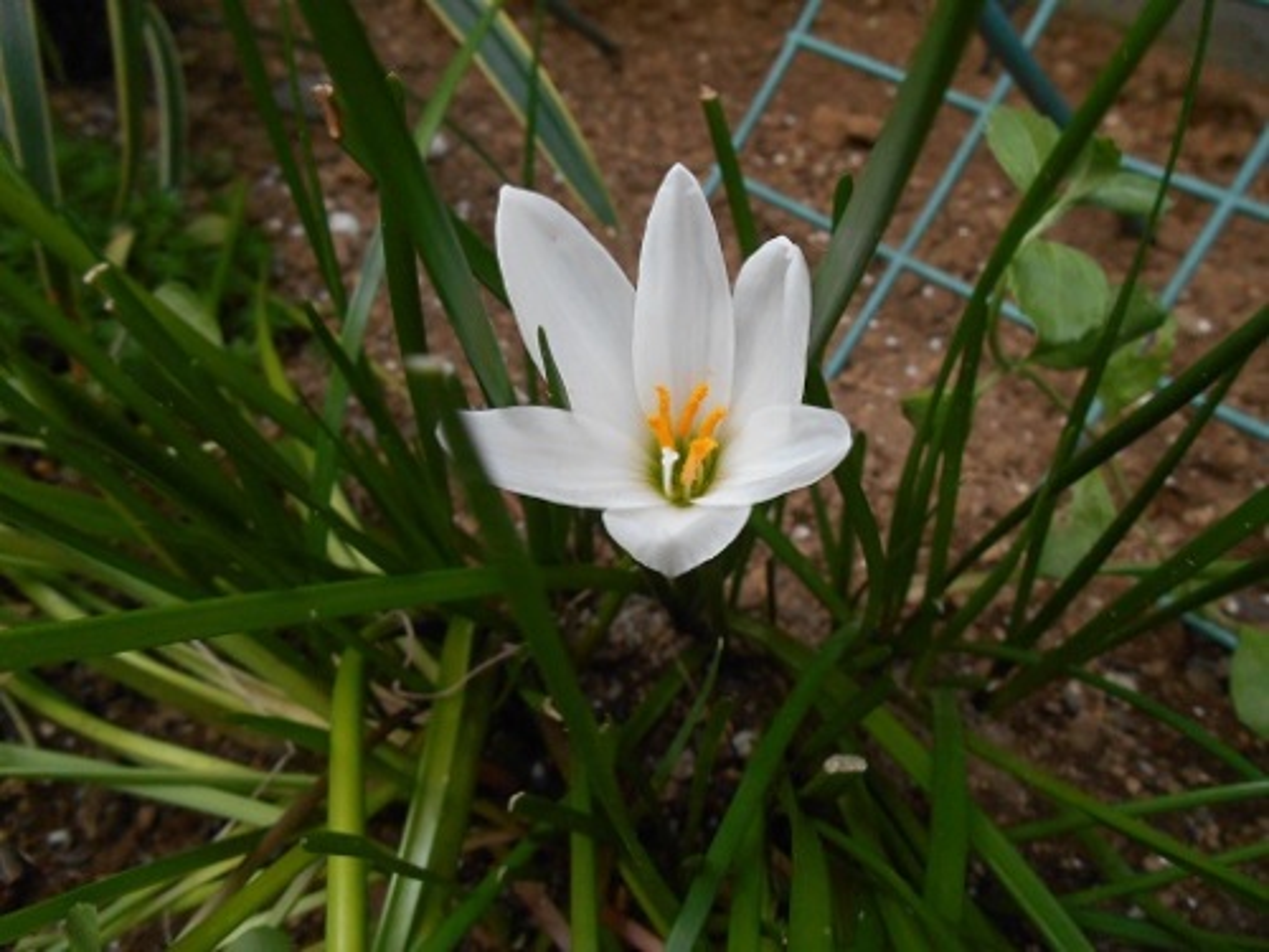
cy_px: 476
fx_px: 953
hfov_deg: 67.3
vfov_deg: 53.1
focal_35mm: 26
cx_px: 634
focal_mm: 4.7
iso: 280
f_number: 3.4
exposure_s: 1/30
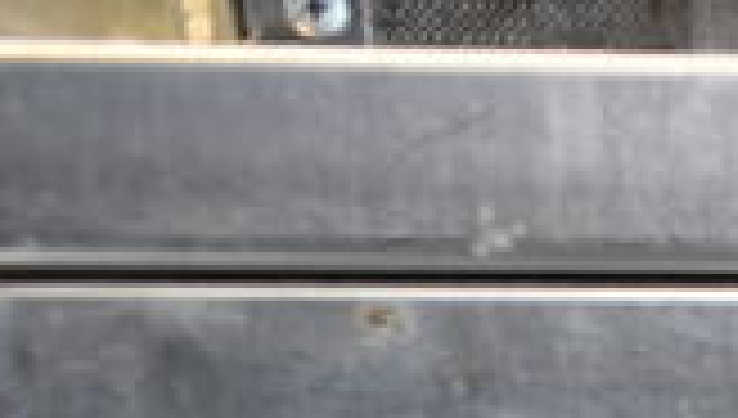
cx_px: 1256
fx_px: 2059
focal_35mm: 105
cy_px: 908
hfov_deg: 17.3
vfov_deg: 10.4
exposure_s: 1/30
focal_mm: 18
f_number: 3.5
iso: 1250
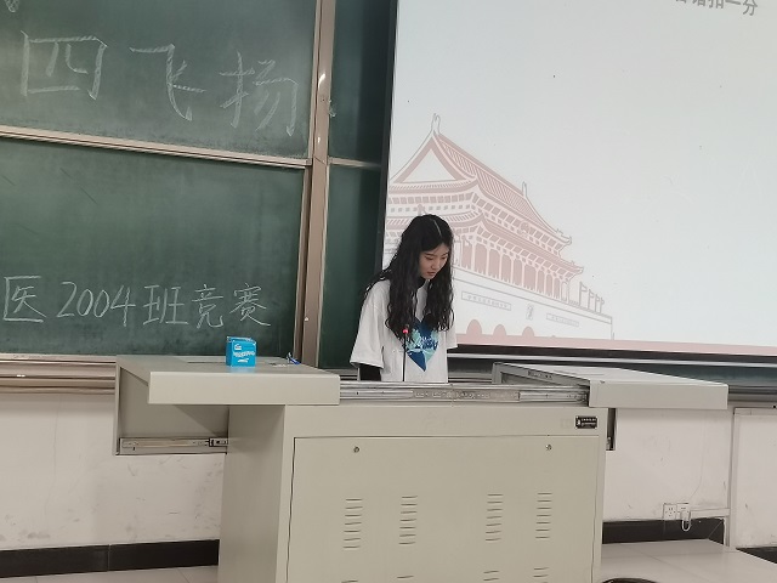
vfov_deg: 32.9
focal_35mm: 44
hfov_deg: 42.9
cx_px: 388
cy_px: 292
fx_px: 988
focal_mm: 5.58
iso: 250
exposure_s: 1/50
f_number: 1.8
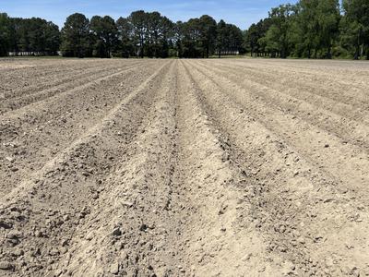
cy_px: 138
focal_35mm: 26
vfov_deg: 53.1
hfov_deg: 67.3
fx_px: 277
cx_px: 184
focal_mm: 5.96
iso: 50
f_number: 1.6
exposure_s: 1/5076
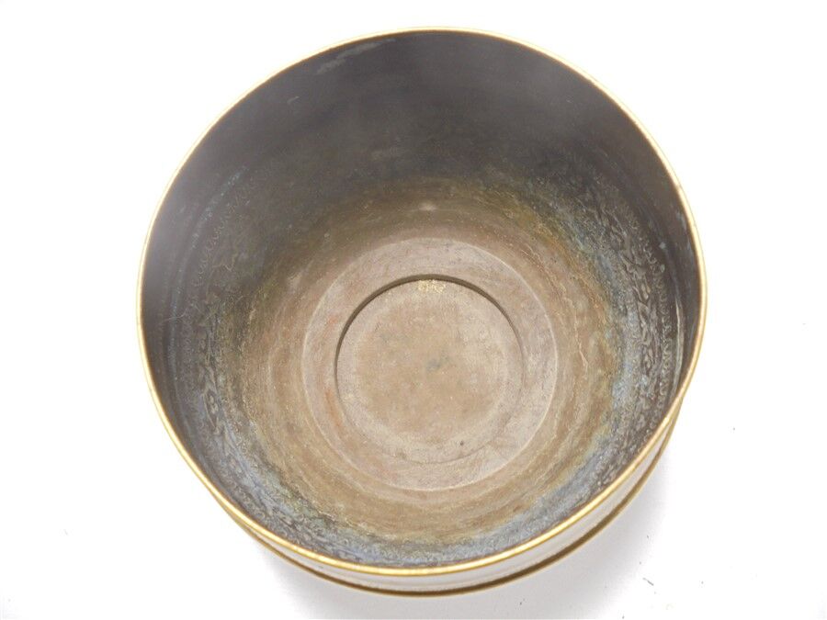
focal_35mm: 26
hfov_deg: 67.3
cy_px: 310
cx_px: 414
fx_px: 621
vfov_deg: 53.1
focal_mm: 4.6
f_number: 3.5
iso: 100
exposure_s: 1/30
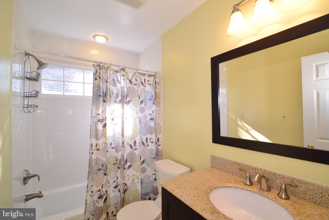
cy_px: 110
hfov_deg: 96.7
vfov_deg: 73.8
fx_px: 146
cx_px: 164
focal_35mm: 16
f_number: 7.1
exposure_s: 1/80
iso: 1600
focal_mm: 16
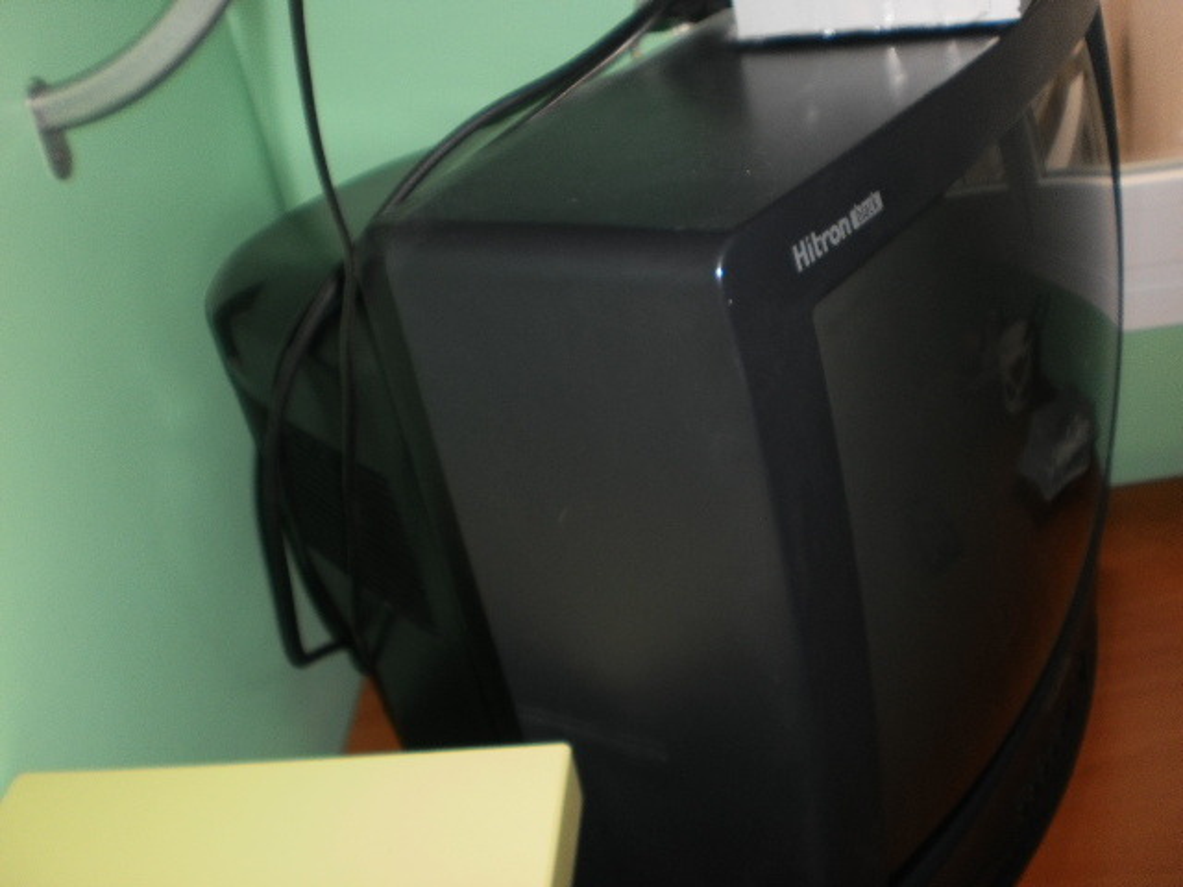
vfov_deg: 39.7
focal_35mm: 36
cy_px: 444
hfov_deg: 51.4
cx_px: 592
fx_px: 1230
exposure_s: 1/30
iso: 125
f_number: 3.1
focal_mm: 6.3
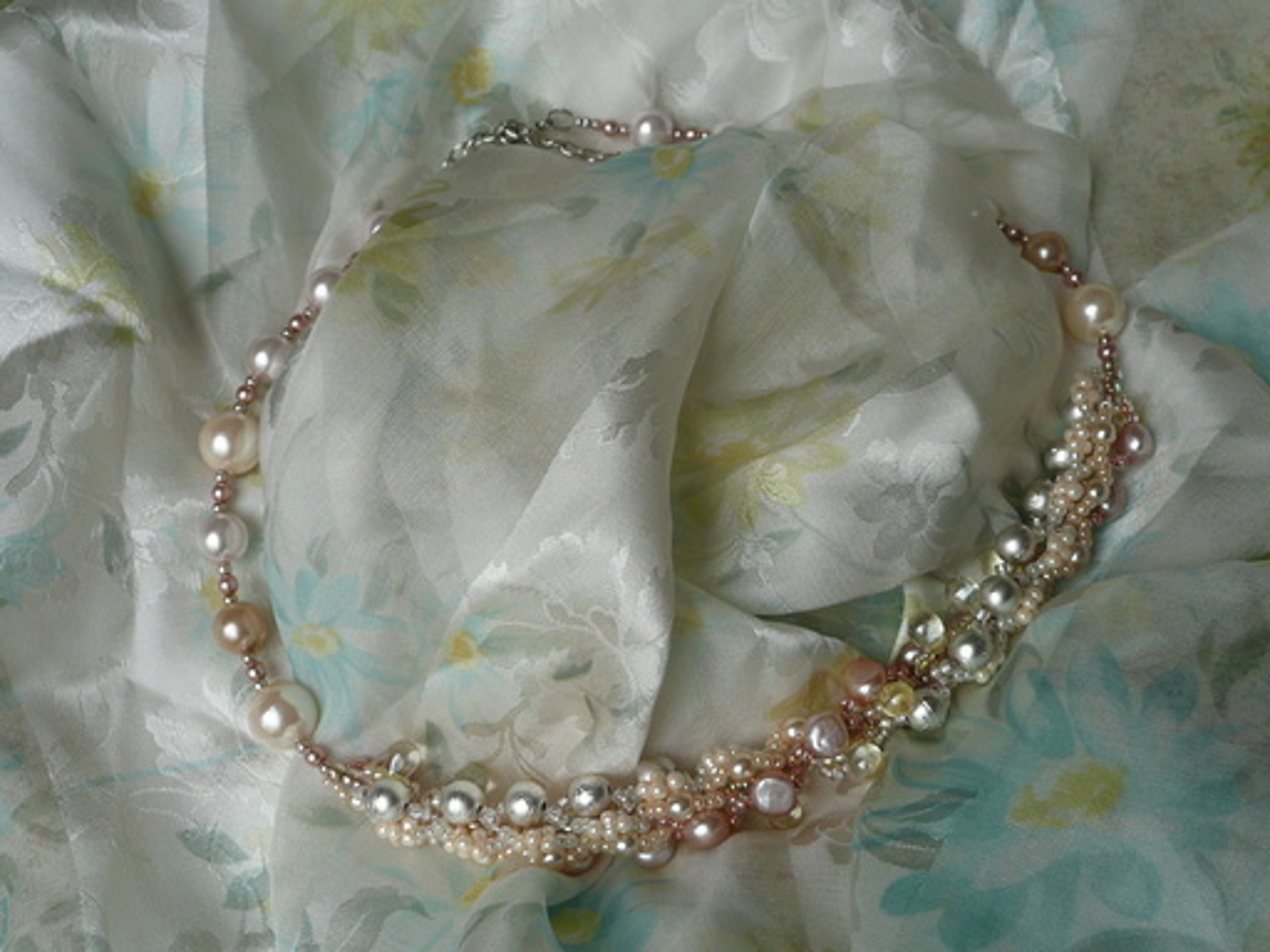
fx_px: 1321
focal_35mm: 36
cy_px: 476
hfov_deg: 51.4
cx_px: 635
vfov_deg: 39.7
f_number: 3.3
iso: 100
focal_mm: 4.6
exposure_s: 1/80
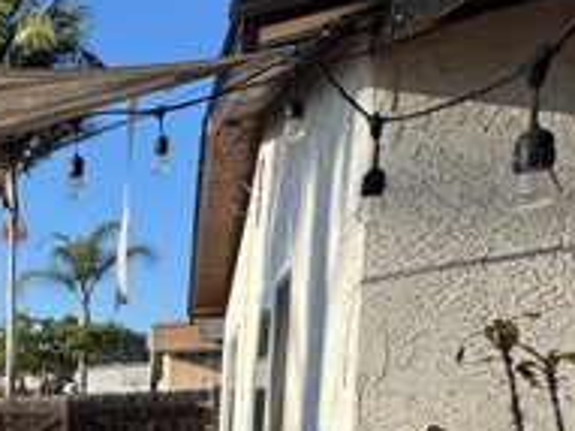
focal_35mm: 47
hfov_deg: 24.8
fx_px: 780
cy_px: 497
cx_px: -379
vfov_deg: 27.6
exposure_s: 1/664
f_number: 2.2
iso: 50
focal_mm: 2.22
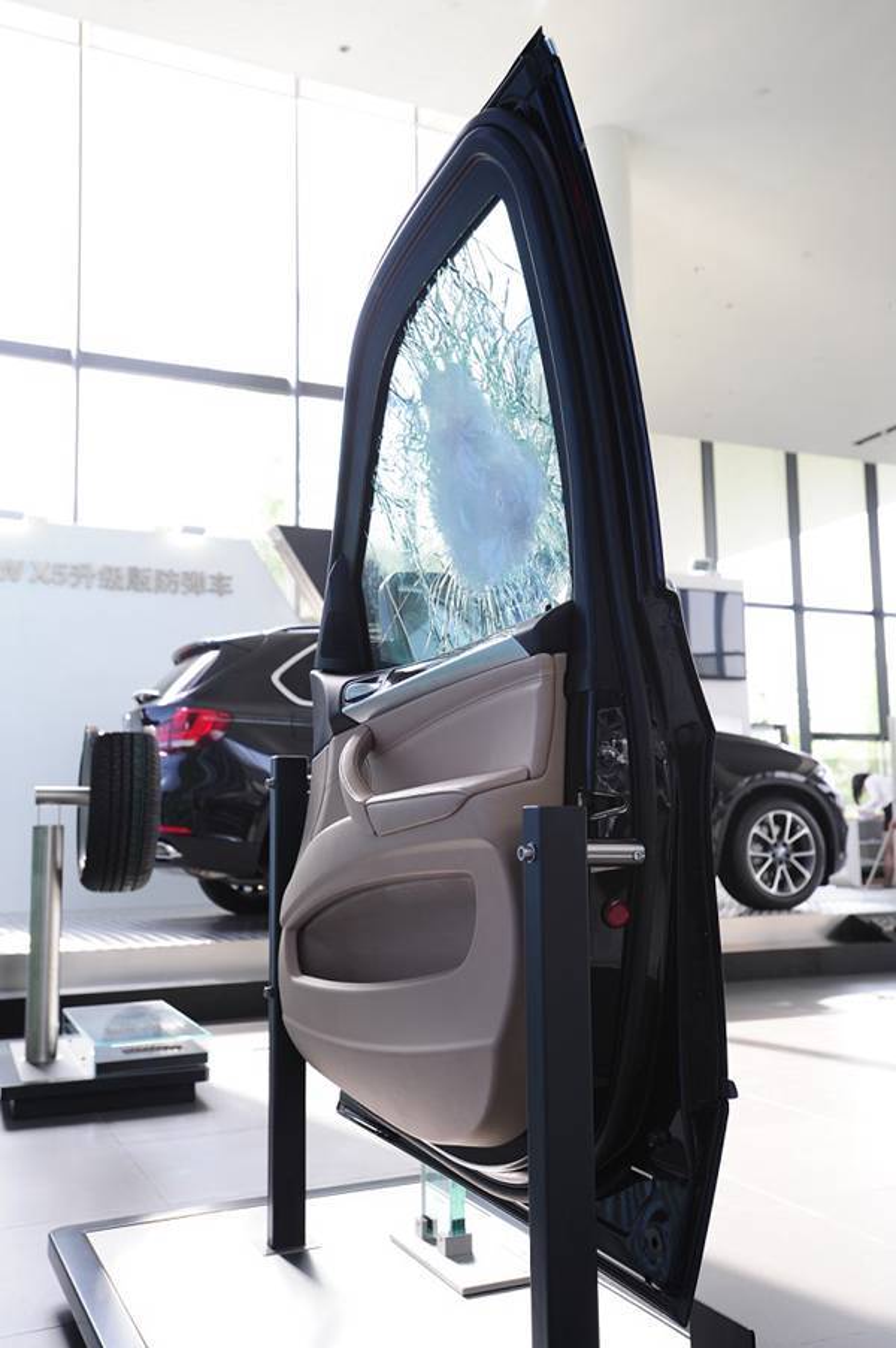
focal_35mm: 35
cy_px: 674
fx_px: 1309
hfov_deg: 37.8
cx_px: 448
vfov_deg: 54.5
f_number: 5
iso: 400
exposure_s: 1/100
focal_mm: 35
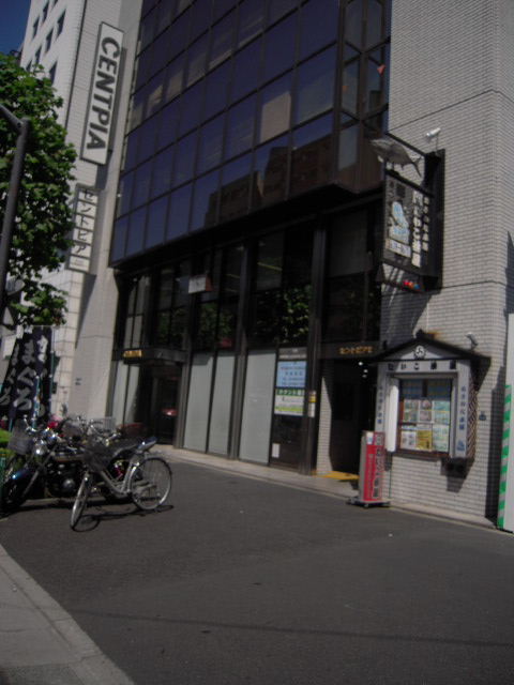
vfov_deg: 63.4
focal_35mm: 28
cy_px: 342
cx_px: 257
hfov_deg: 49.7
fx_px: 554
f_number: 5.4
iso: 100
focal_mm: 5
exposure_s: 1/800
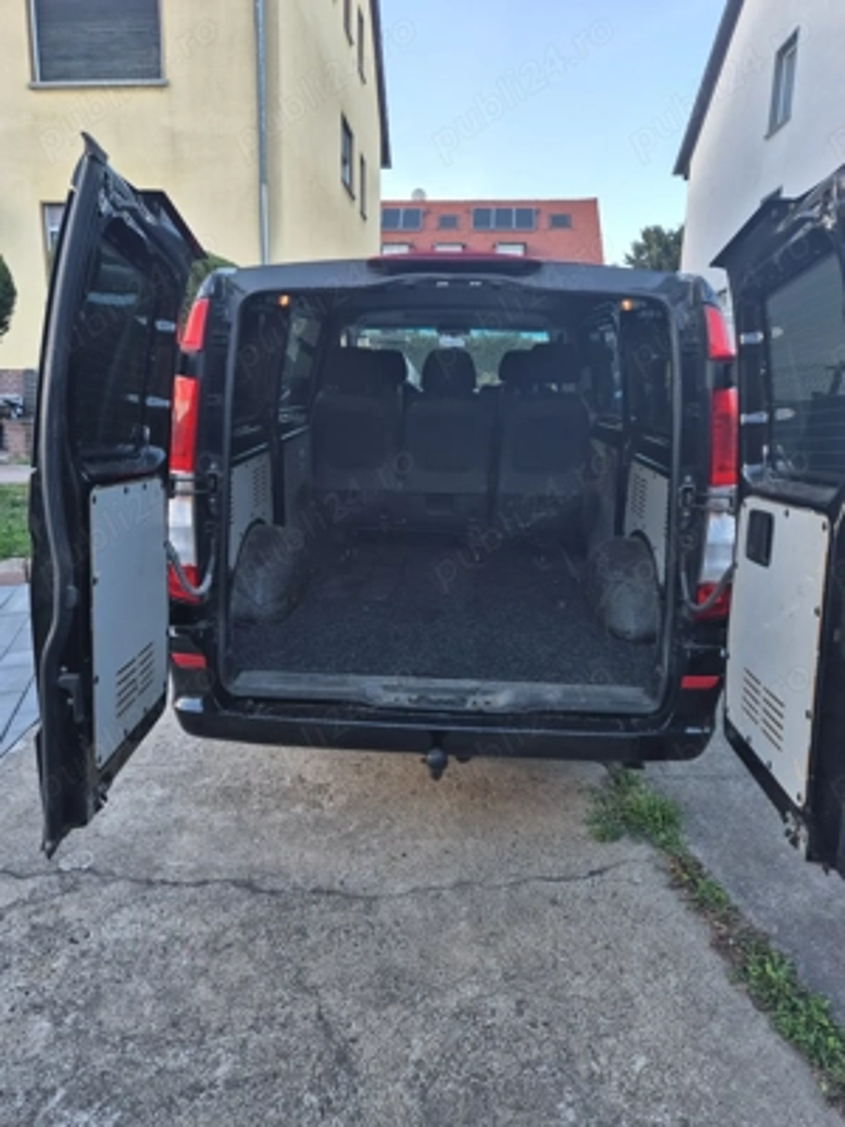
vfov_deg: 73.9
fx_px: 749
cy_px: 564
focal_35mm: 23
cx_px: 422
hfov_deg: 58.9
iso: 80
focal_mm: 5.4
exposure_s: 1/180
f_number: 1.8
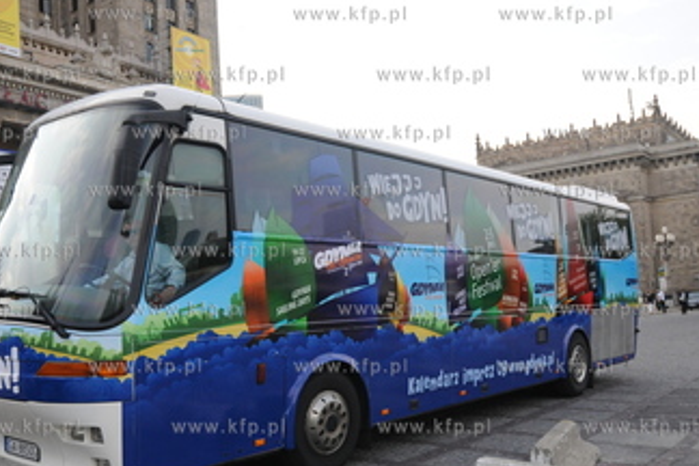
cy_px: 278
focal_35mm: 37
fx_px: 718
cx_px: 304
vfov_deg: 35.8
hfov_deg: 51.7
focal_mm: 20
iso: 800
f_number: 4
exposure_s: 1/2500
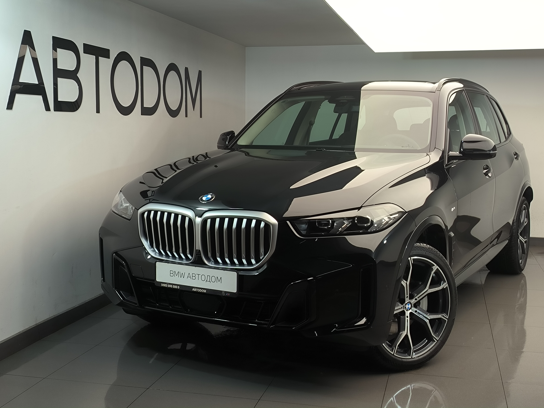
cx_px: 272
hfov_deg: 71.6
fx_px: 377
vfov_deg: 56.8
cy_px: 204
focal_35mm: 24
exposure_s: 1/100
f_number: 1.7
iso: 70
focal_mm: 5.24
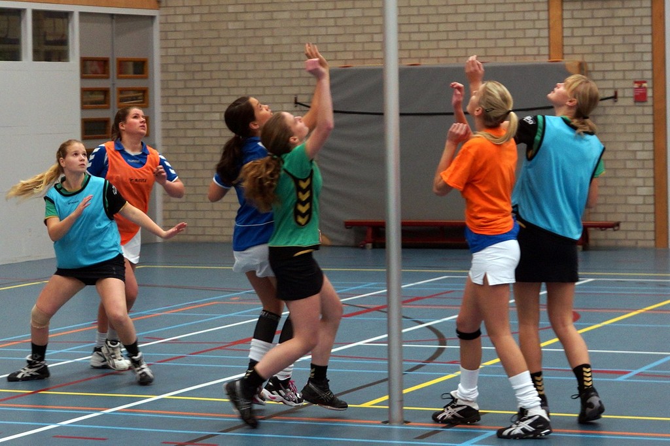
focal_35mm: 75
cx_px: 335
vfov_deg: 18.2
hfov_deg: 27.0
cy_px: 223
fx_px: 1395
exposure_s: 1/160
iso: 640
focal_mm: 50
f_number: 2.8
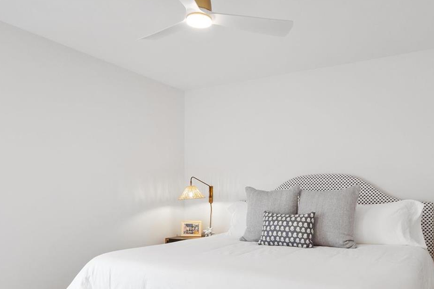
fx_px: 374
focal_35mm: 31
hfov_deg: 60.0
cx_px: 251
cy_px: 197
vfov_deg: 41.6
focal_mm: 9
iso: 400
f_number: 8
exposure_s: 1/10
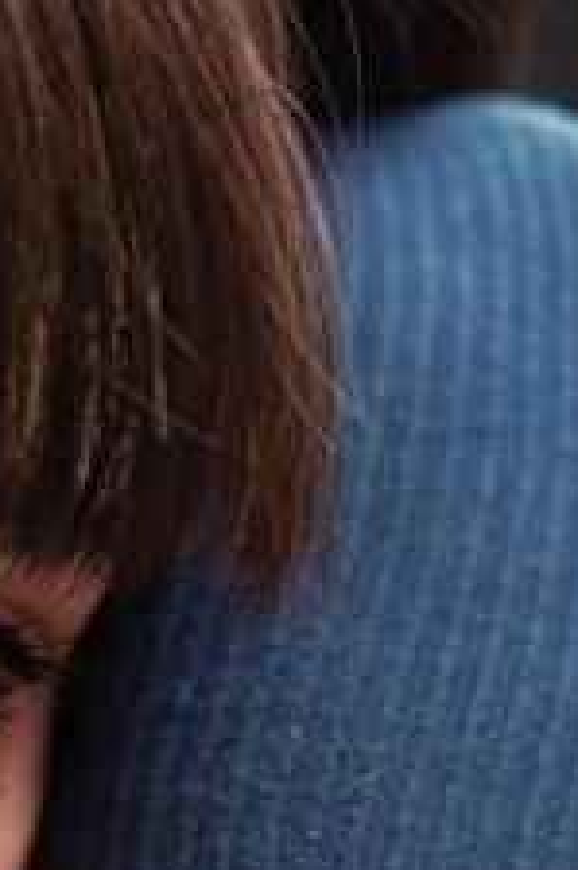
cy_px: 1367
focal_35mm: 201
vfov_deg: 9.9
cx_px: -438
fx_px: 4848
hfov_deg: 6.7
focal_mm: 50
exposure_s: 1/60
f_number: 2.8
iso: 200
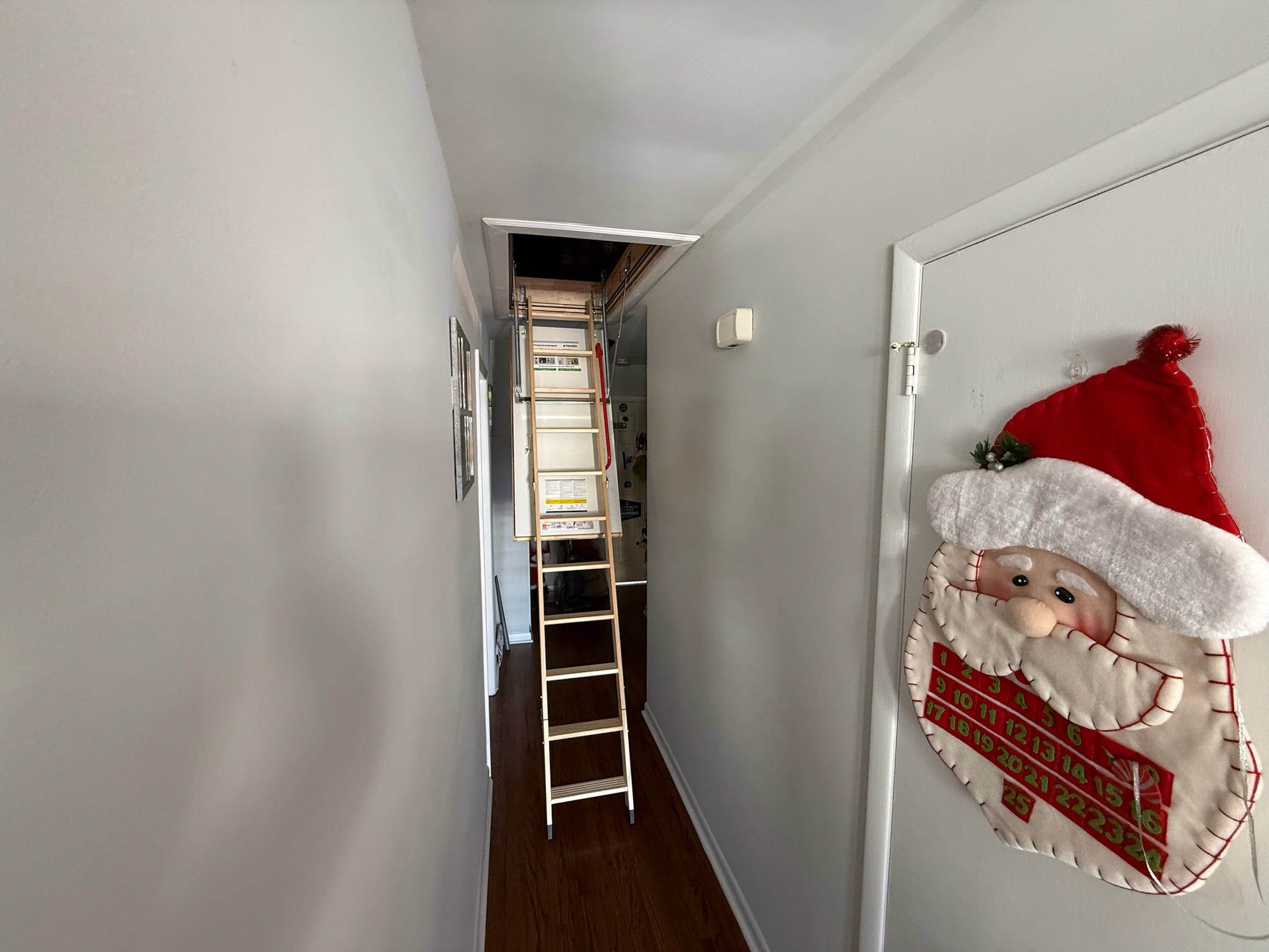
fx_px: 513
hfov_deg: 102.1
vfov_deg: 85.7
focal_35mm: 14
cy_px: 476
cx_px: 634
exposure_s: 1/60
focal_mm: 2.22
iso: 320
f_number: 2.2
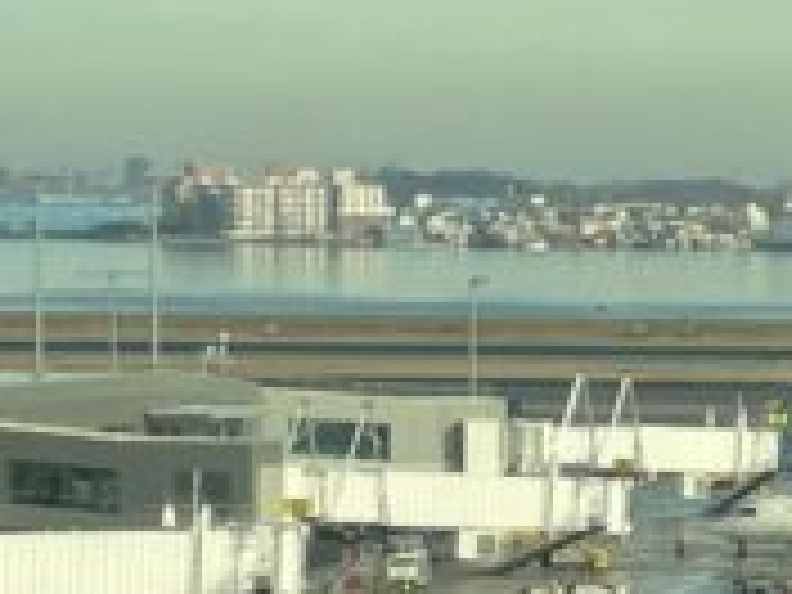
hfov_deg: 10.3
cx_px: 1584
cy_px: 392
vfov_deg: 8.4
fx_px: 4050
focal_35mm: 177
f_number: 1.6
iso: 32
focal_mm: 4.2
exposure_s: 1/1984
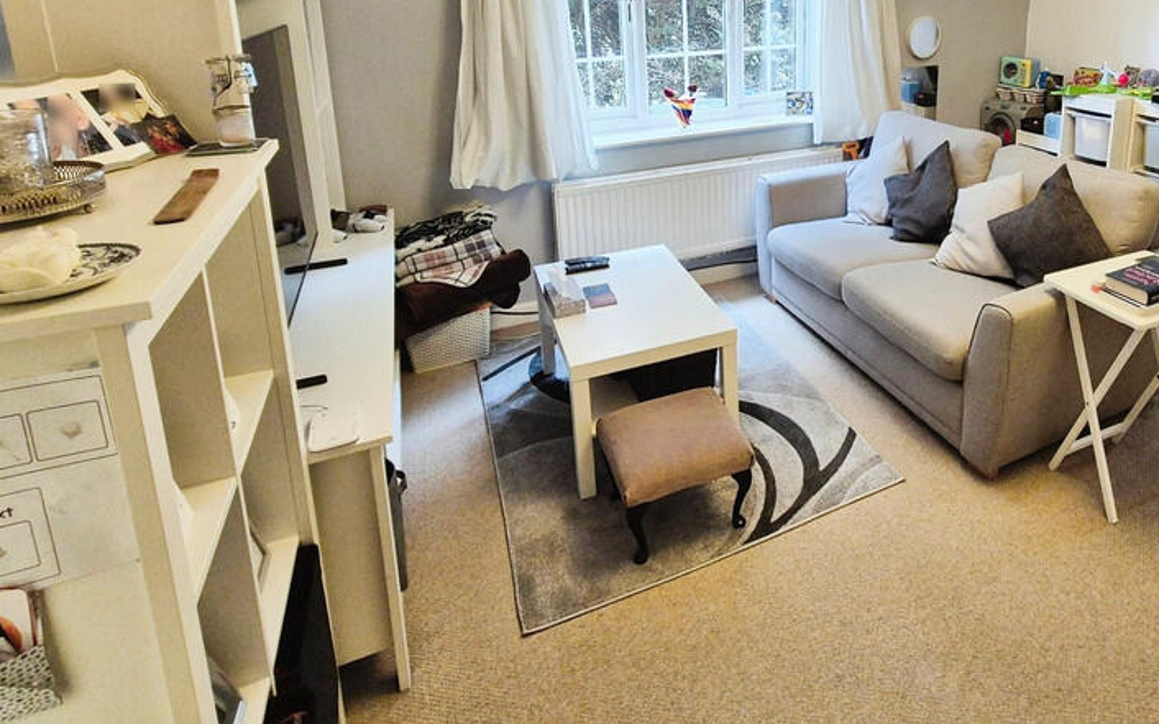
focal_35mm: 20
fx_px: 632
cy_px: 308
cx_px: 814
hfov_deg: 80.8
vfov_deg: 59.4
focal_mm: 2.2
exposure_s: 1/50
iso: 500
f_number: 2.2
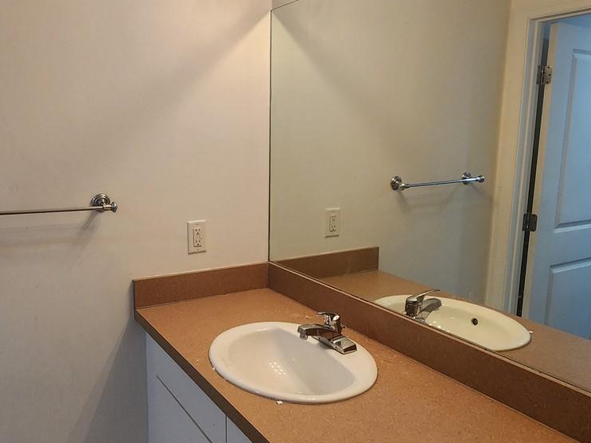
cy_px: 212
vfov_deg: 49.7
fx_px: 478
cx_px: 230
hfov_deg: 62.8
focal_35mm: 28
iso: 160
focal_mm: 2.2
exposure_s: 1/60
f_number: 2.2
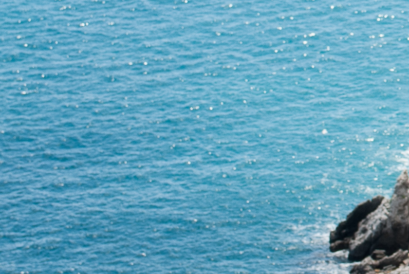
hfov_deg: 6.8
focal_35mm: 292
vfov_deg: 4.7
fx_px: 3322
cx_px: 780
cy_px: -96
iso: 100
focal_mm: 40
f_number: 6.3
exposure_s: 1/160
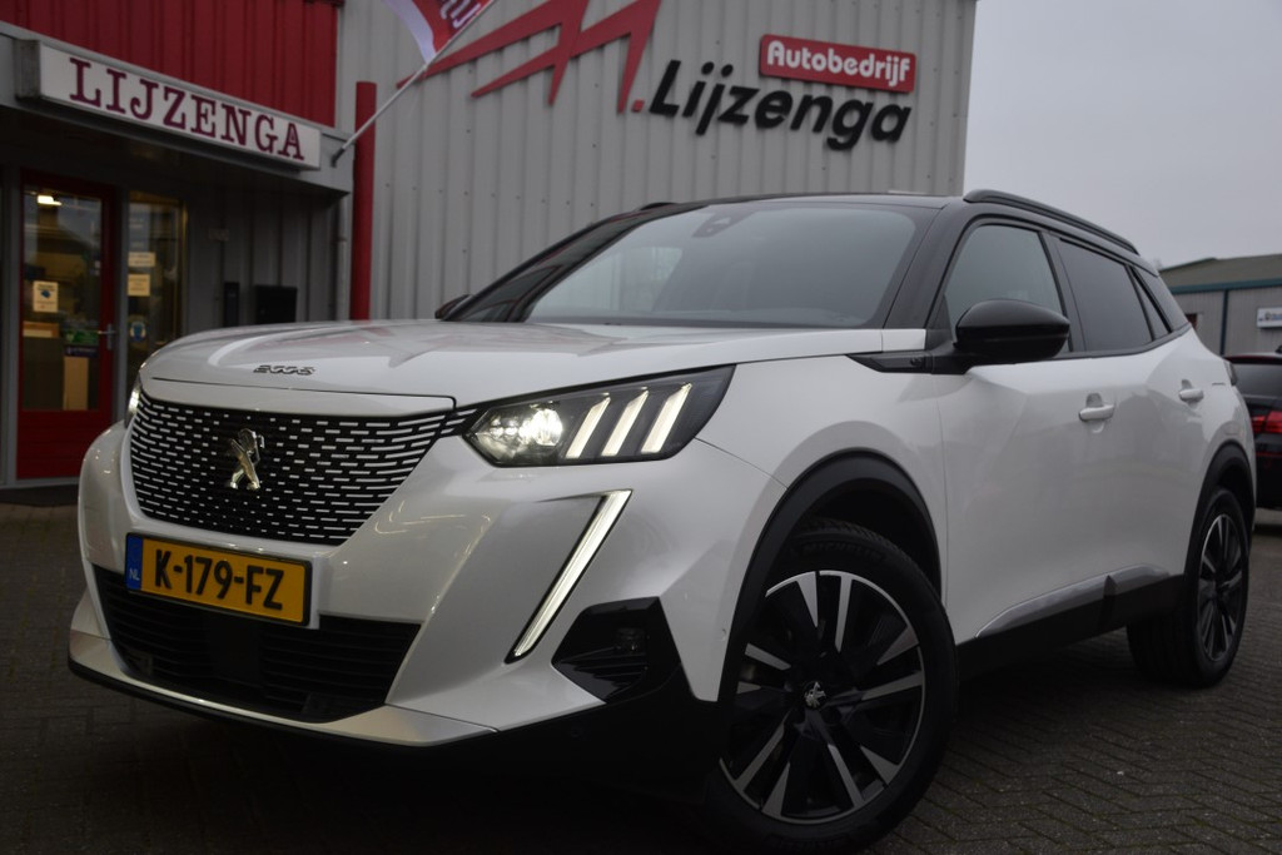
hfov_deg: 47.9
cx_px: 641
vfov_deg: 33.0
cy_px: 428
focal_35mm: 40
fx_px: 1442
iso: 400
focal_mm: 27
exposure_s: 1/125
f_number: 5.6
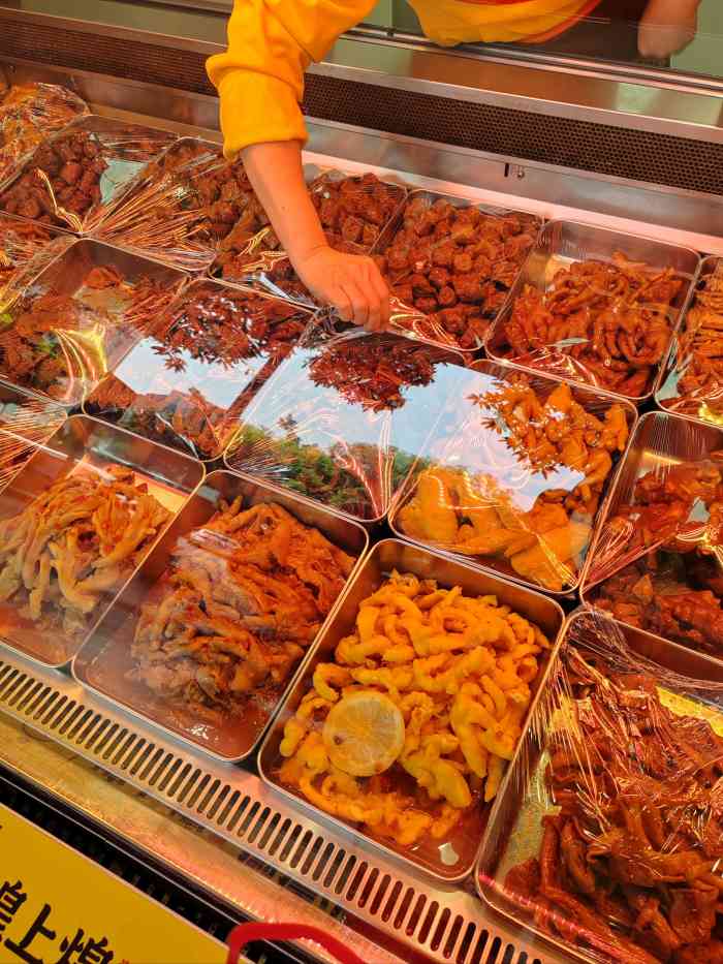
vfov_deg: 65.3
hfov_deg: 51.4
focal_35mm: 27
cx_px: 362
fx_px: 752
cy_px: 482
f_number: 1.9
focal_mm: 5.52
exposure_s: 1/182
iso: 100
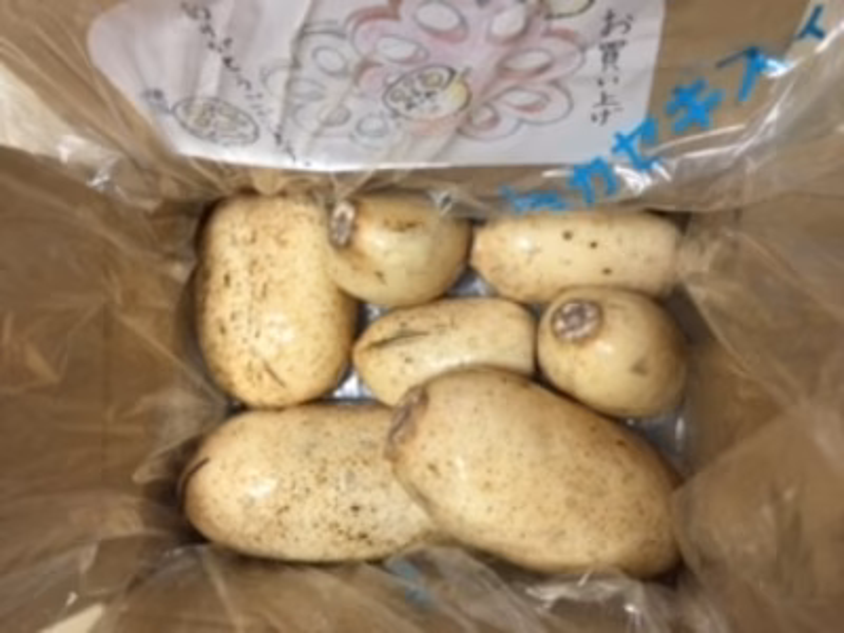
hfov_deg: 61.7
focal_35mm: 29
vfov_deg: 48.2
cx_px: 422
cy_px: 316
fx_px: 707
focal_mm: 4.15
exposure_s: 1/15
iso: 64
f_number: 2.2
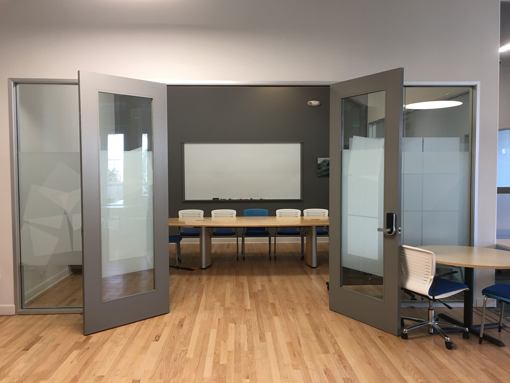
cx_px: 255
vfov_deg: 48.2
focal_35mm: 29
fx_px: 427
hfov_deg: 61.7
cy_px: 192
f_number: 2.2
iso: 40
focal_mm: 4.15
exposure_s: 1/30
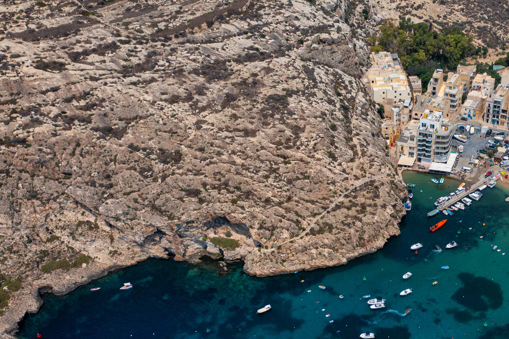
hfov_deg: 41.1
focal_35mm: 47
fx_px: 664
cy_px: 211
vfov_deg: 28.5
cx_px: 361
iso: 100
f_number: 3.2
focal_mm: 10.26
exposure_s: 1/4000
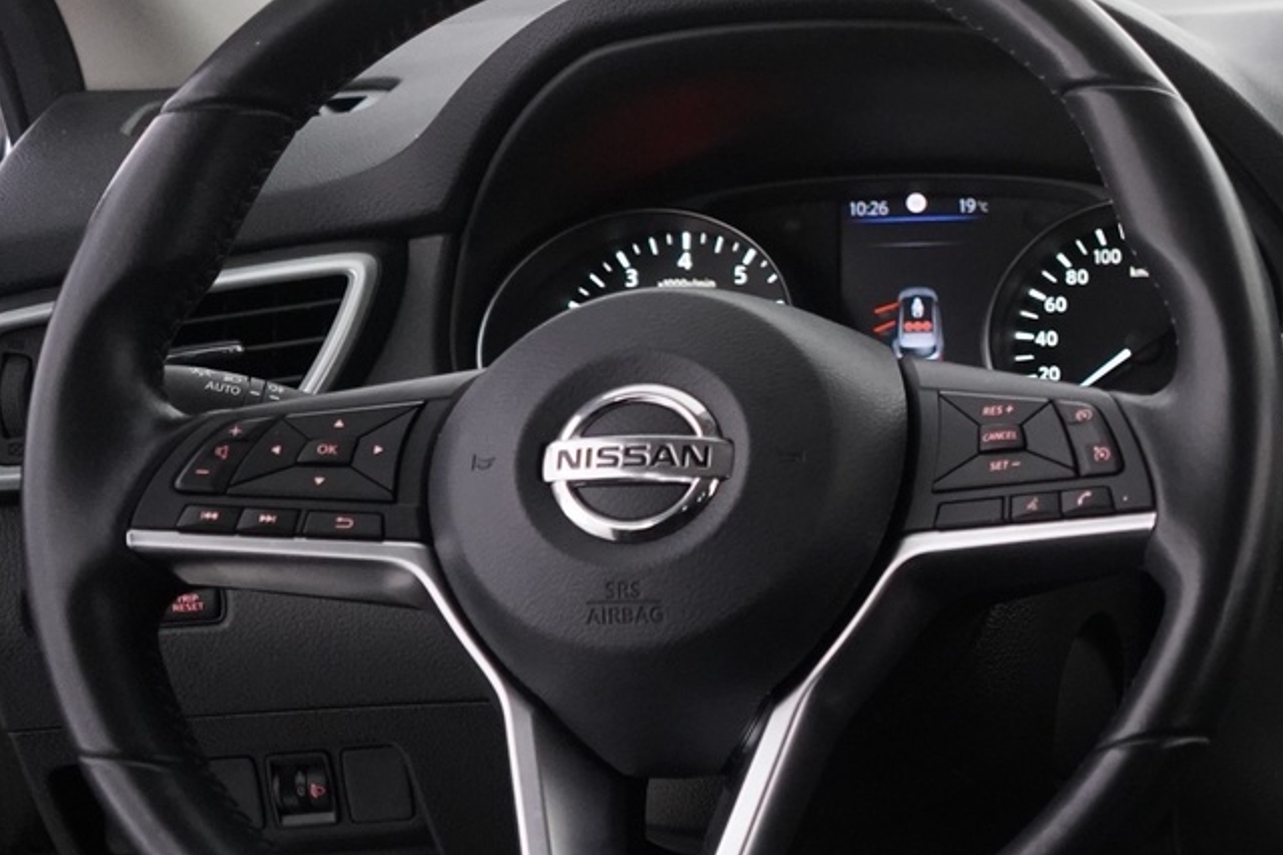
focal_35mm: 71
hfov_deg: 25.3
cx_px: 1586
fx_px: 2530
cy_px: 566
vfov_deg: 19.1
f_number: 3.5
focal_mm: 28
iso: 4000
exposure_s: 1/60
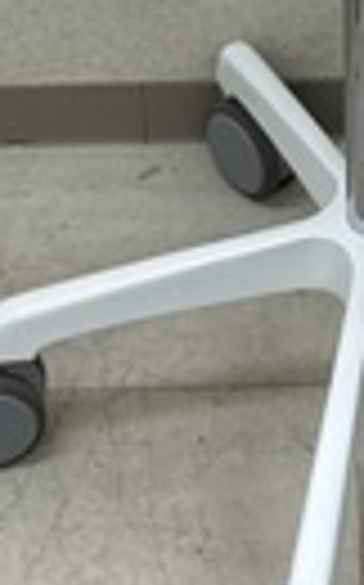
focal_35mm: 113
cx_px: 404
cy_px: -346
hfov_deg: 11.4
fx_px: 1798
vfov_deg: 16.5
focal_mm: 5.96
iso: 40
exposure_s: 1/120
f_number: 1.6
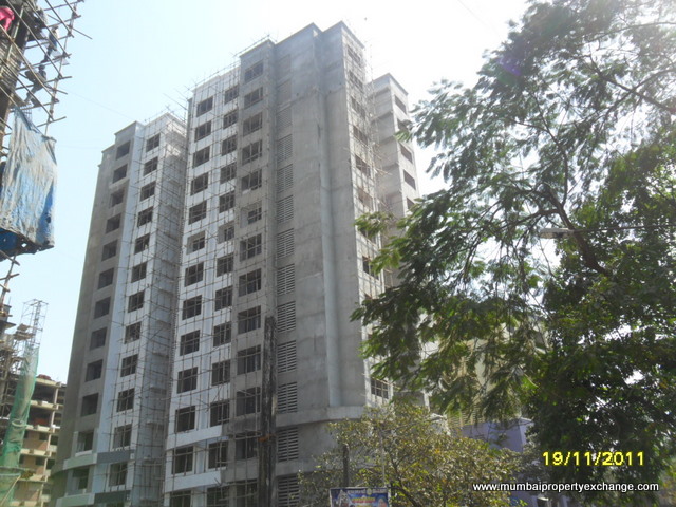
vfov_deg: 44.2
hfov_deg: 56.8
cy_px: 254
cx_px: 338
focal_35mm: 32
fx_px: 625
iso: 100
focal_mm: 5.7
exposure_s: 1/500
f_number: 3.7
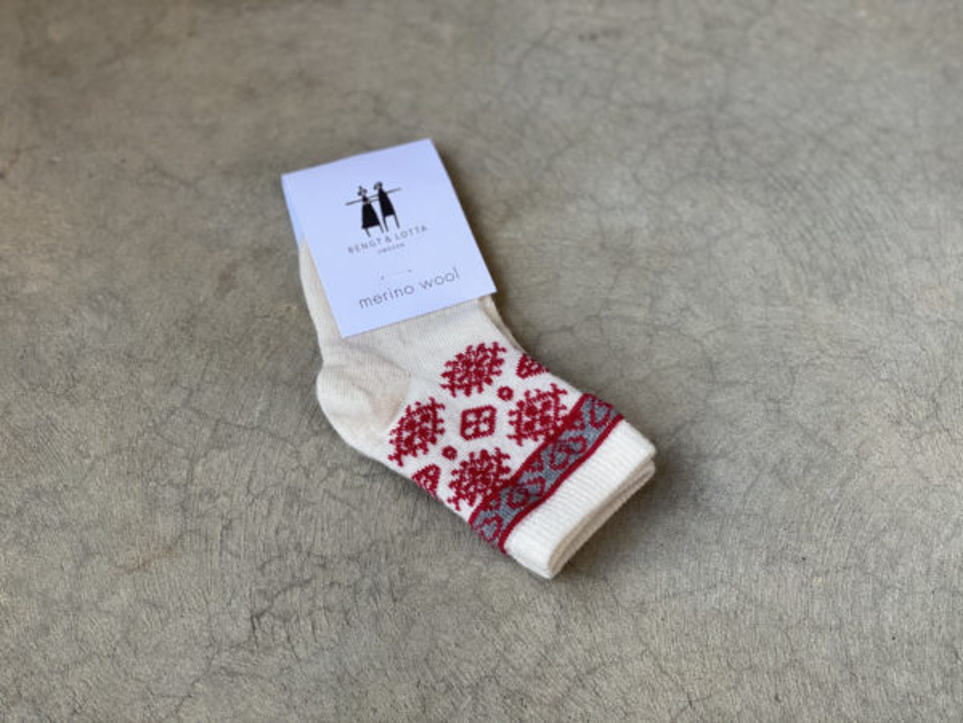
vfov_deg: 28.0
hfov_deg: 36.8
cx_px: 482
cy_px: 362
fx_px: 1447
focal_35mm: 52
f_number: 2
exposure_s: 1/122
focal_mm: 6
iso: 50
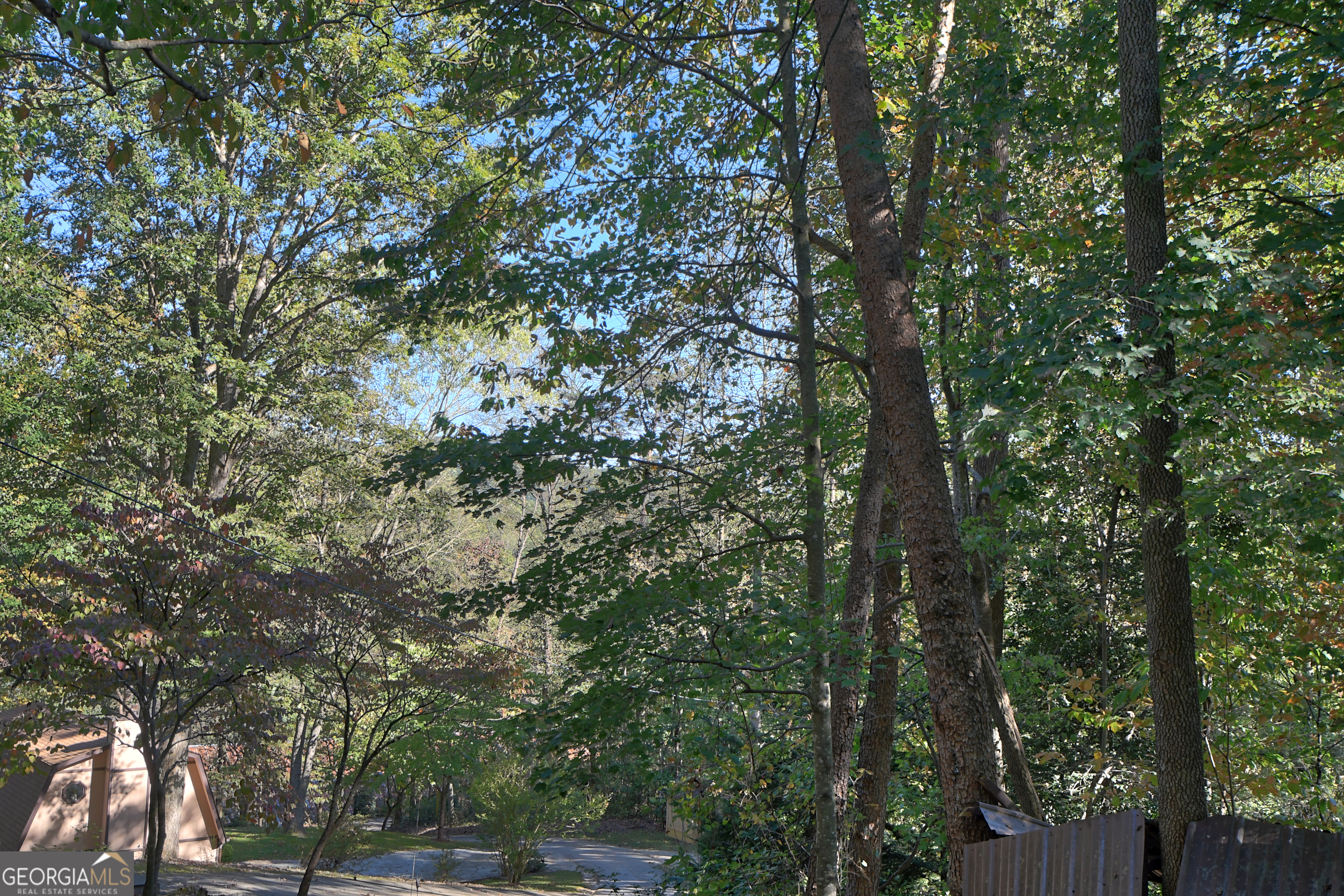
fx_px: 1344
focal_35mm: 36
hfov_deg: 53.1
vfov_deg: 36.9
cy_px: 448
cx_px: 672
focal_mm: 24
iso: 640
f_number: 4.5
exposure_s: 1/320
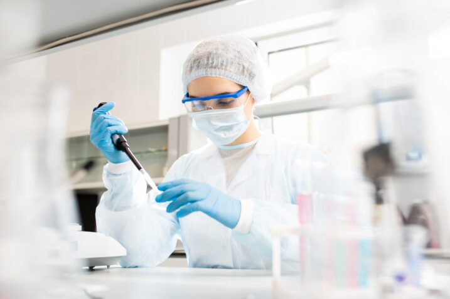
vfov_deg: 37.8
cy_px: 150
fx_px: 437
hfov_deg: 54.5
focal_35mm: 35
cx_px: 225
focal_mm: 35
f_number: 3.5
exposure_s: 1/200
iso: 500
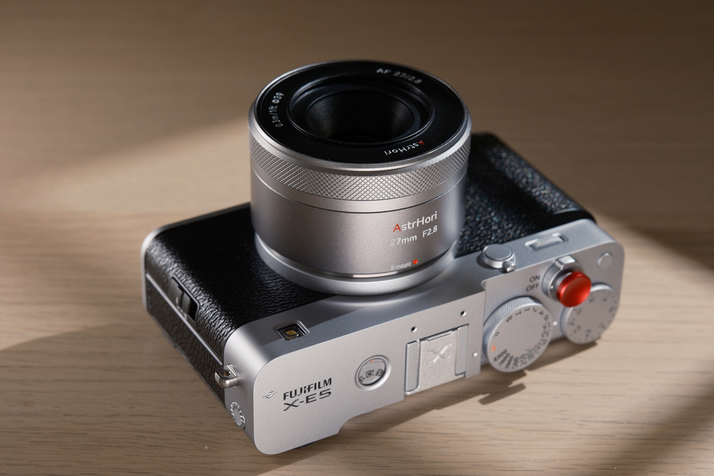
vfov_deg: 16.3
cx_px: 357
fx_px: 1666
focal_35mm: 84
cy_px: 238
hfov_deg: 24.2
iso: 640
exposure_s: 1/56
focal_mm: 56
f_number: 5.6
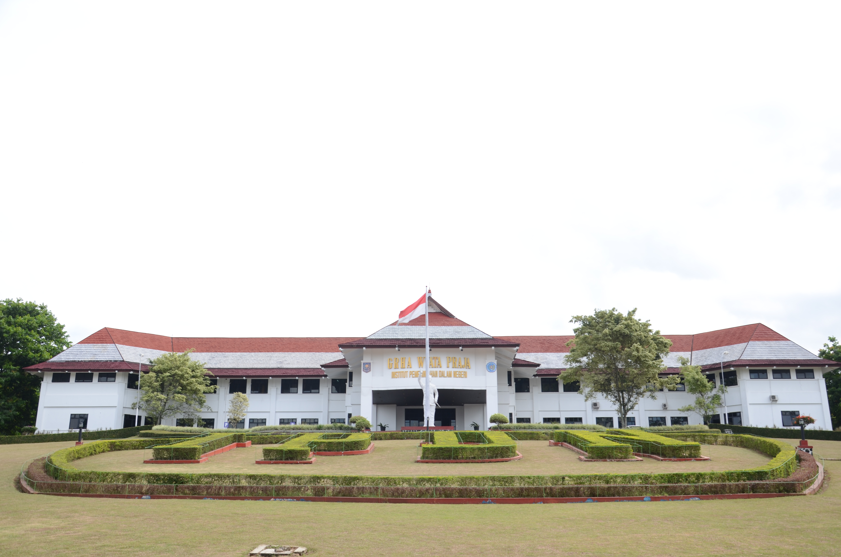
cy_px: 278
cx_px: 420
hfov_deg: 57.3
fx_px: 769
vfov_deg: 39.8
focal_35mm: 33
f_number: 6.3
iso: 100
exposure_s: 1/200
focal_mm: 22
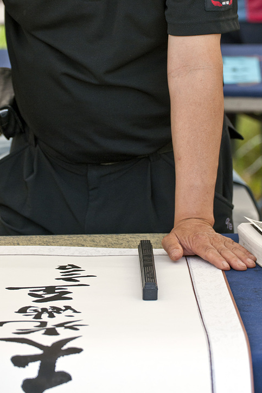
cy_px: 90
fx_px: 2531
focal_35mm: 232
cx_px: 106
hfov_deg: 5.9
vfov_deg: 8.9
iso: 250
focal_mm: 140
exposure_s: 1/640
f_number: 6.3
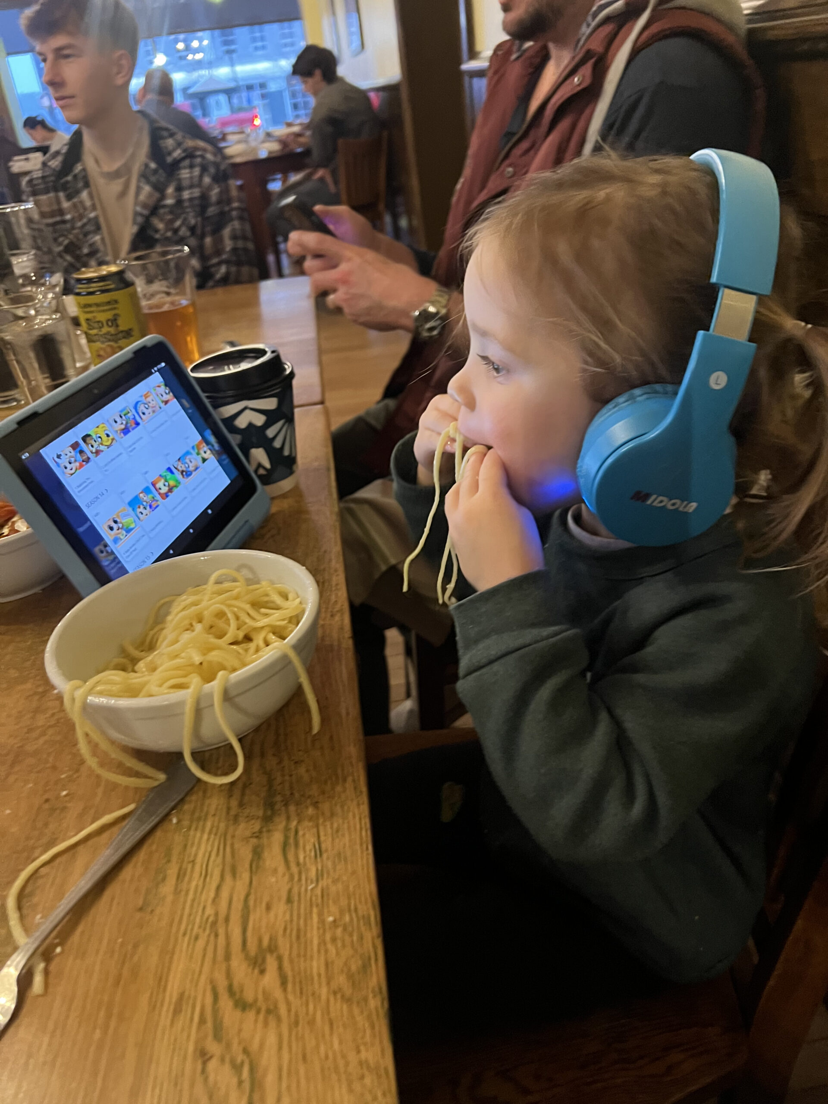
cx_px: 414
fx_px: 829
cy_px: 552
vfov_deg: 67.3
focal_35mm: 26
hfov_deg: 53.1
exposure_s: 1/30
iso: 500
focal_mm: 5.7
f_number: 1.5
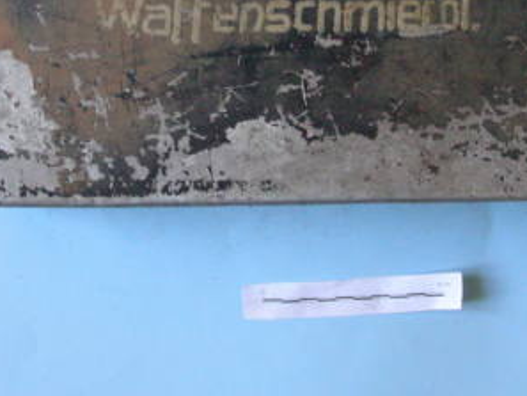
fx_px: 975
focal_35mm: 64
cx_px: 311
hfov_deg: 30.2
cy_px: 75
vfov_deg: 22.6
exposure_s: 1/50.4
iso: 400
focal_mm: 6.3
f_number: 3.5
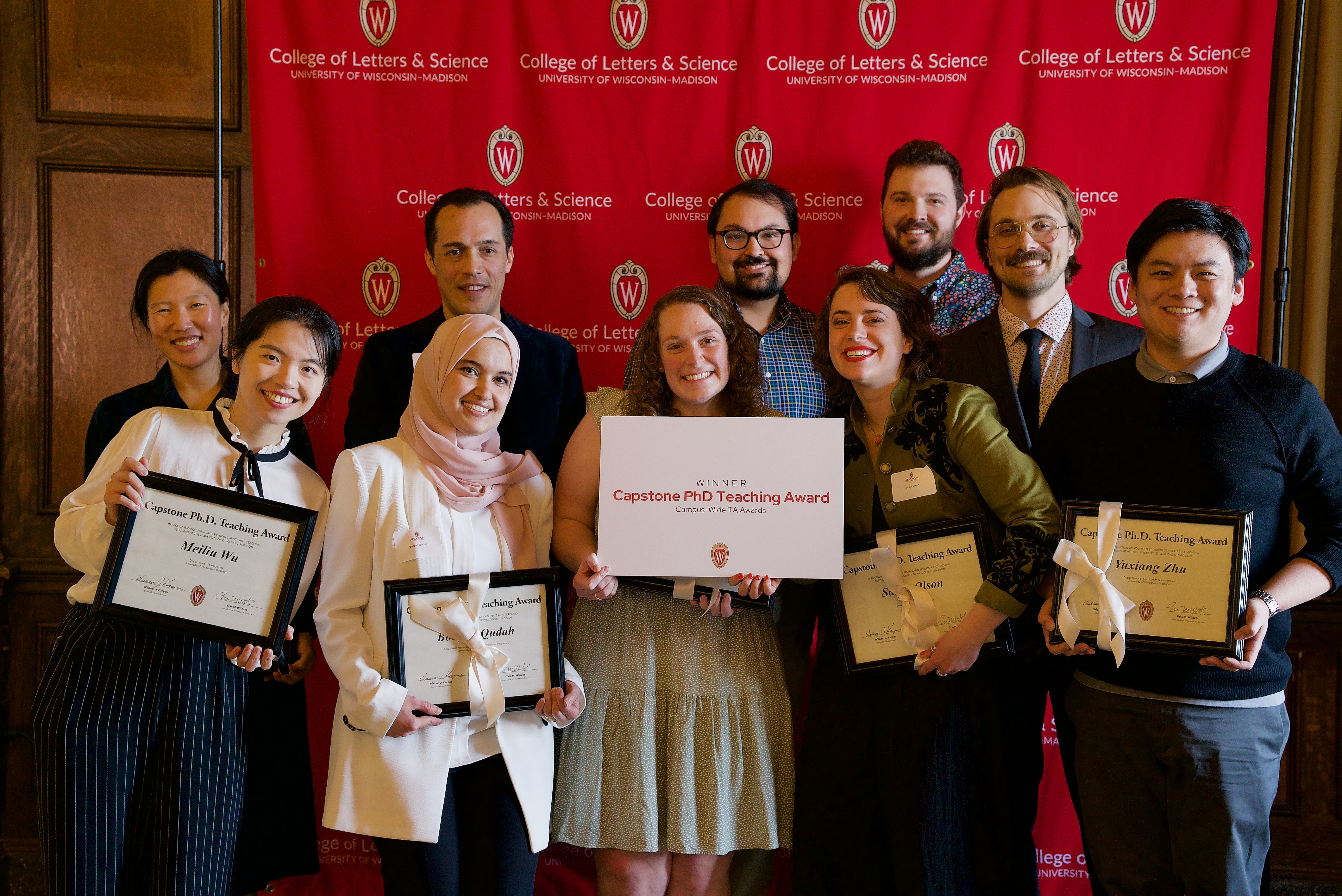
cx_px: 671
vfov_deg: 23.0
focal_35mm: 59
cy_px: 448
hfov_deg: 33.9
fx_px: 2200
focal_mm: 59
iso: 3200
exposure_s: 1/100
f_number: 5
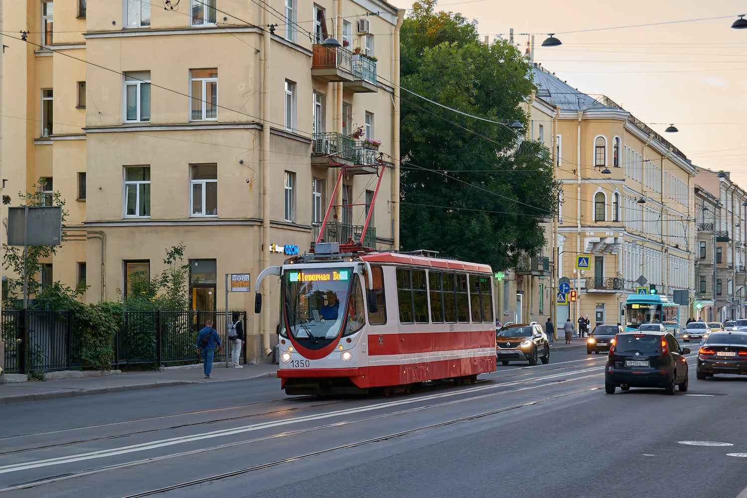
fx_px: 1712
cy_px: 249
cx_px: 374
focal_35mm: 82
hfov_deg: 24.6
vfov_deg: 16.6
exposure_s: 1/200
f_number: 5.6
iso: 1600
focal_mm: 55
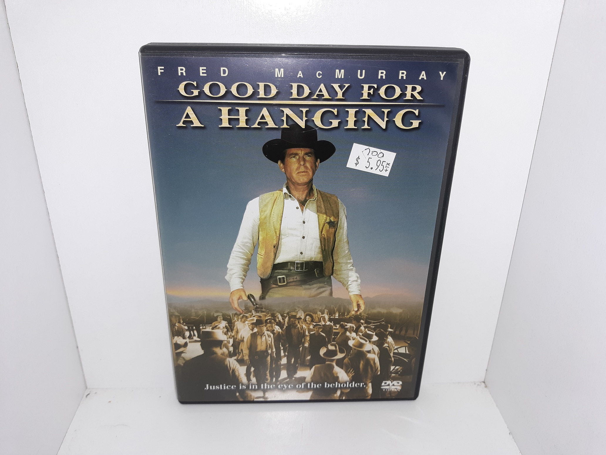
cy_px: 228
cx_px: 303
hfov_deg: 63.4
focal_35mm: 28
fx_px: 490
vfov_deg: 49.7
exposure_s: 1/153
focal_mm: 3.7
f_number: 1.7
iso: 40
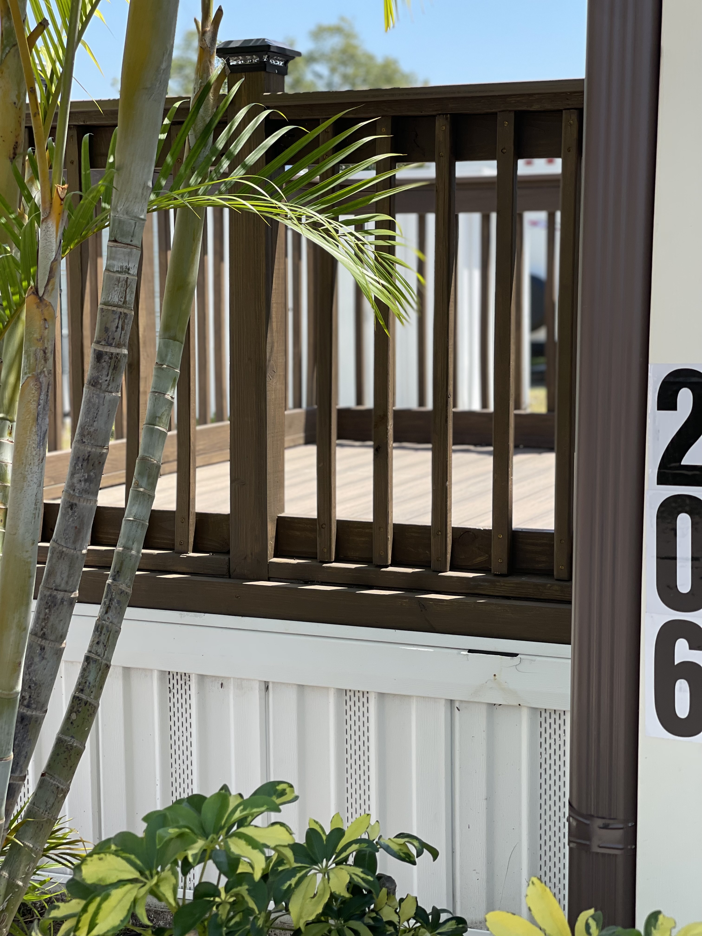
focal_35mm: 64
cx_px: 351
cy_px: 468
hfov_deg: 22.9
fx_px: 1731
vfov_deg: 30.3
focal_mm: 7.5
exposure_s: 1/608
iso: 32
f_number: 2.2
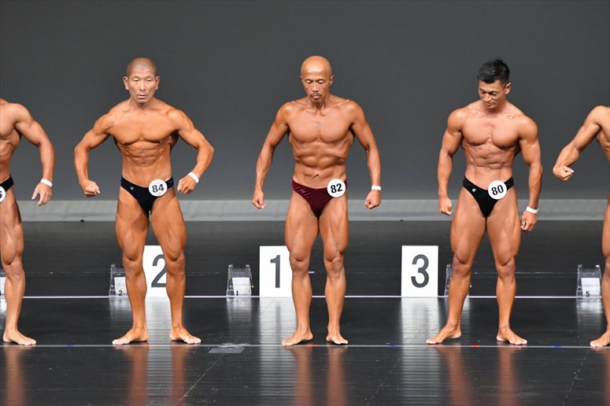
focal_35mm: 315
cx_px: 305
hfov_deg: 6.5
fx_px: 5335
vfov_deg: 4.4
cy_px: 203
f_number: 5.6
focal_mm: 210
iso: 5000
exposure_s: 1/400
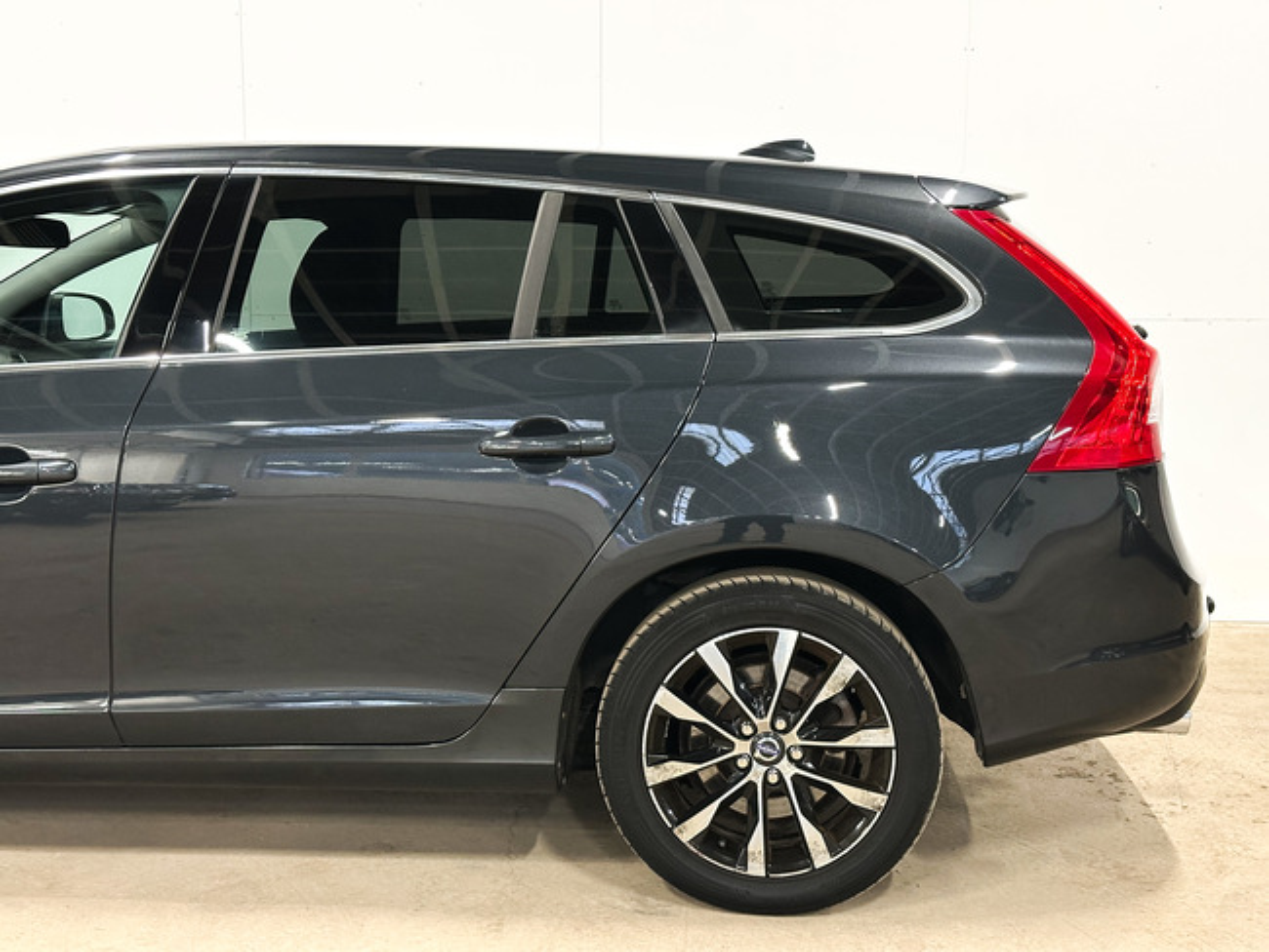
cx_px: 634
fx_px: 1760
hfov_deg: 39.6
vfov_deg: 30.3
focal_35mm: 48
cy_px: 476
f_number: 1.8
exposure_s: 1/35
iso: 400
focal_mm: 6.86
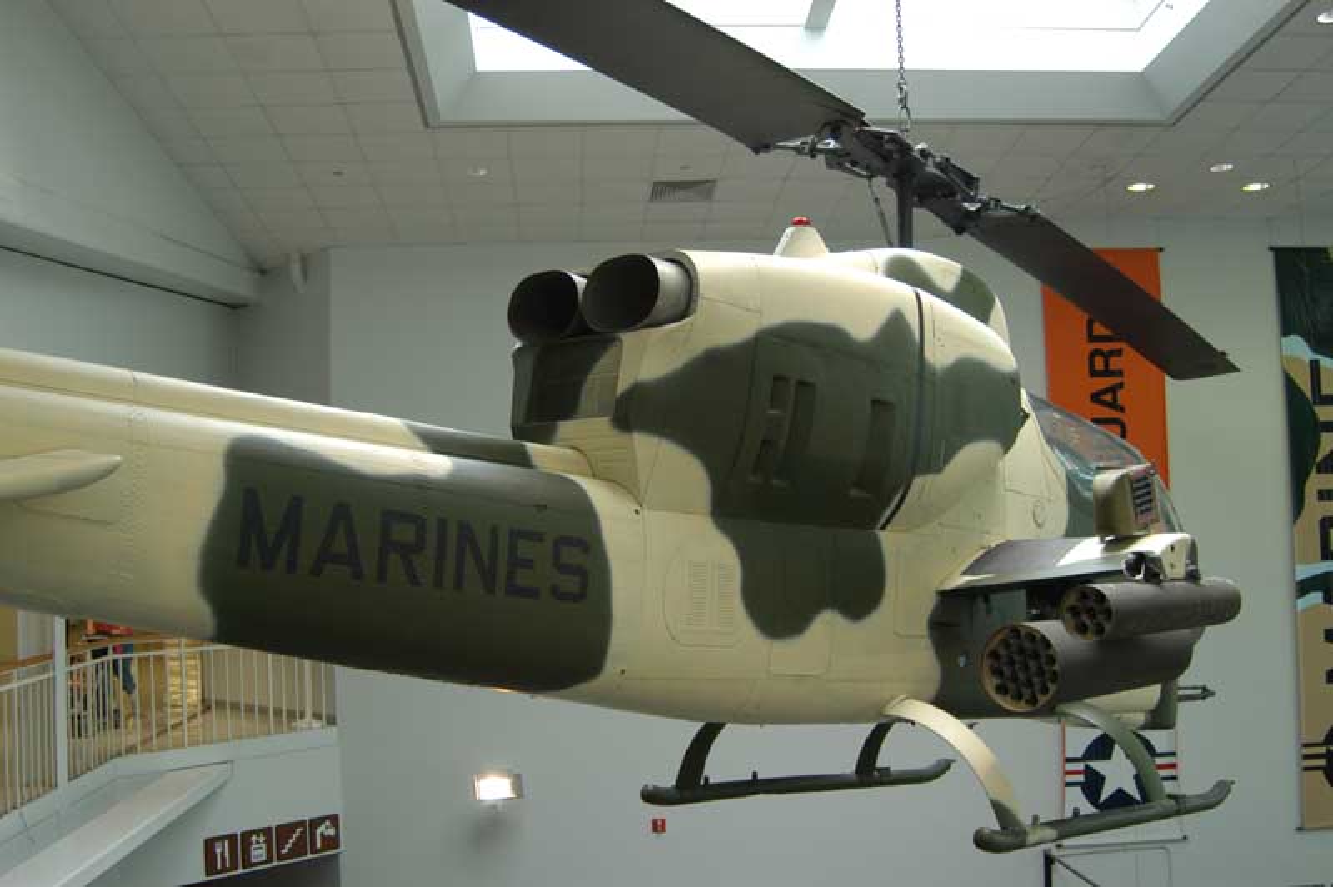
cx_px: 666
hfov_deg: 53.2
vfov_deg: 36.8
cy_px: 444
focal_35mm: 36
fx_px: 1332
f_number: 4
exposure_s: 1/60
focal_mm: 24
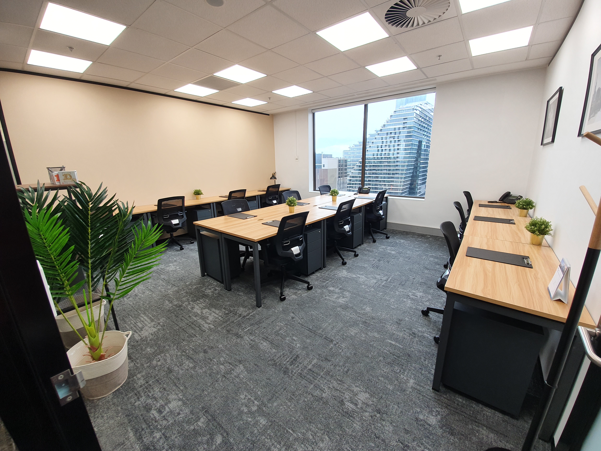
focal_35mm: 13
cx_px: 300
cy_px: 226
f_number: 2.2
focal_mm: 1.8
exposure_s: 1/50
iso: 50
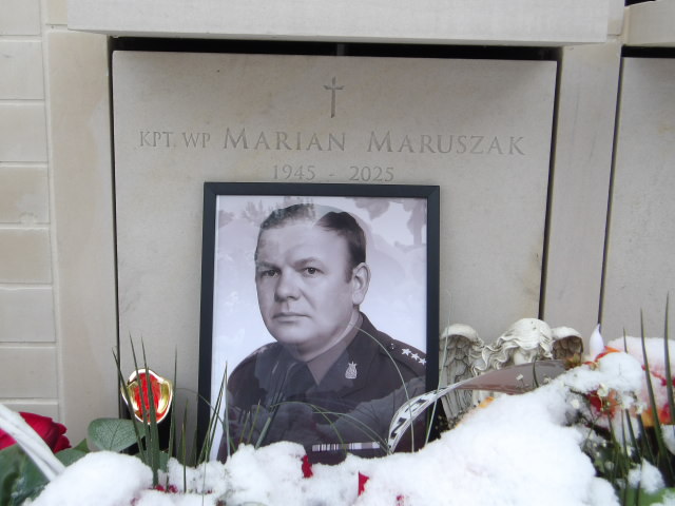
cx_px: 338
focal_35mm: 42
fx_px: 819
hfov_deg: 44.8
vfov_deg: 34.3
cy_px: 253
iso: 100
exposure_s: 1/102
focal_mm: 7.6
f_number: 3.7
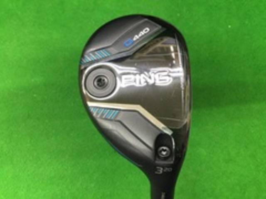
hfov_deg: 58.4
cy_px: 100
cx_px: 133
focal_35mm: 31
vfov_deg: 45.4
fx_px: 238
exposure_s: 1/30
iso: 200
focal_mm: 3.3
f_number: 2.4
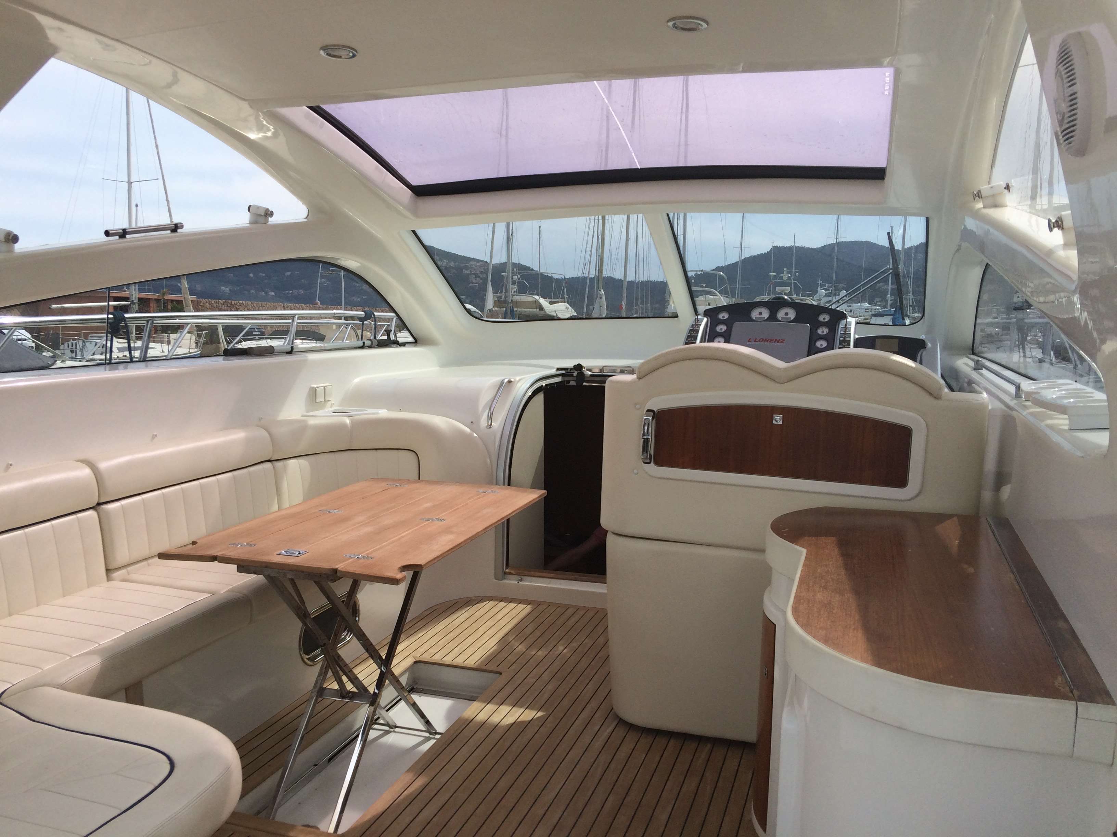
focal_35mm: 29
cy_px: 418
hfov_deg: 61.7
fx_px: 936
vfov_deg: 48.2
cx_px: 558
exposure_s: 1/1140
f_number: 2.2
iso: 32
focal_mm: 4.15
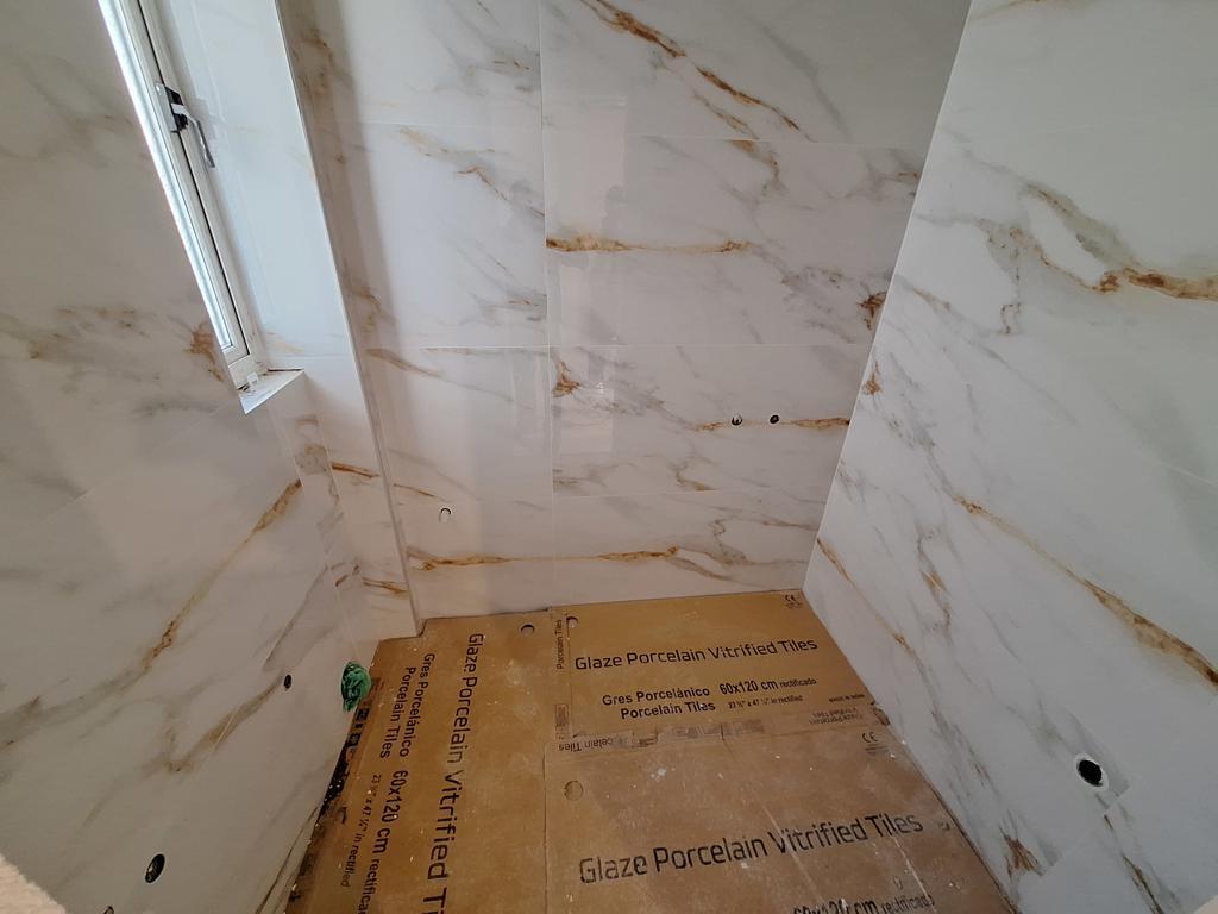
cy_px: 457
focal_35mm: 13
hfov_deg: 106.2
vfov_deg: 89.9
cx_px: 609
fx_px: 457
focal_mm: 1.74
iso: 320
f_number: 2.2
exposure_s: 1/25
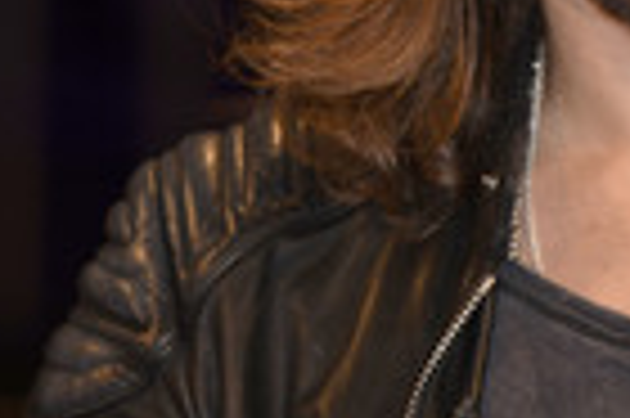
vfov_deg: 2.1
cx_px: 466
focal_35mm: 644
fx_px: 11257
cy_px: -90
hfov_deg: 3.2
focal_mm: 200
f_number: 3.5
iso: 800
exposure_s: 1/400
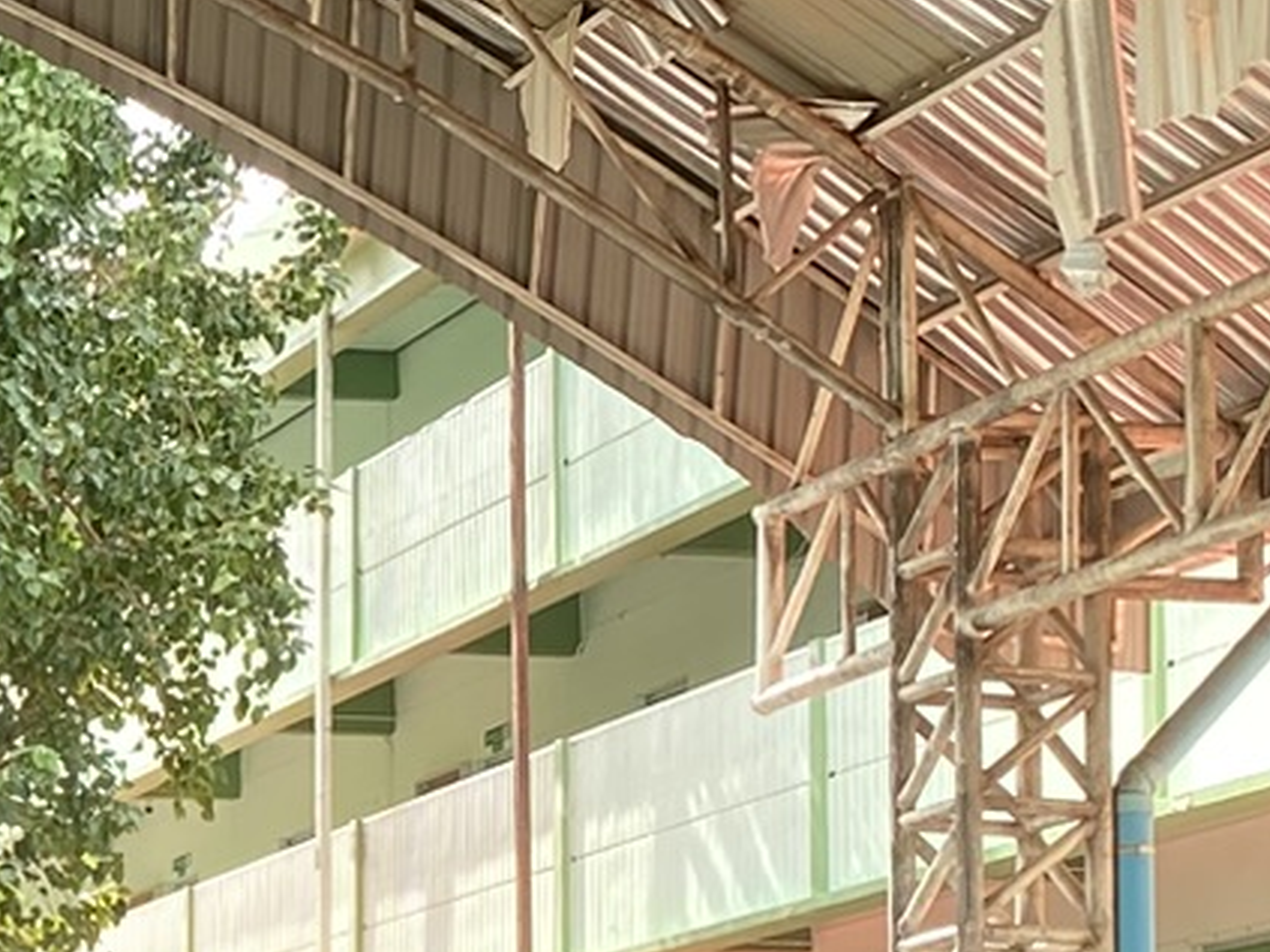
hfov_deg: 13.9
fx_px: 4621
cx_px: -1006
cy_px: 1186
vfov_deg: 11.5
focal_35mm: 126
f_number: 1.8
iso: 32
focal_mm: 4.25
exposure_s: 1/180
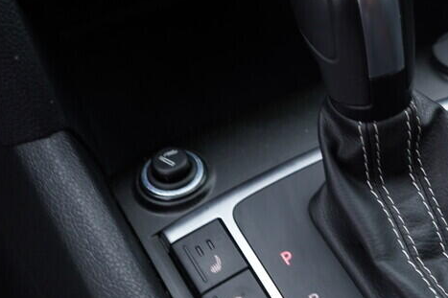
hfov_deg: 25.1
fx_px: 983
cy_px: 162
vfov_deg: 17.3
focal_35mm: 79
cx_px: 386
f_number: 2.8
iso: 200
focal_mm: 24
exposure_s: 1/40
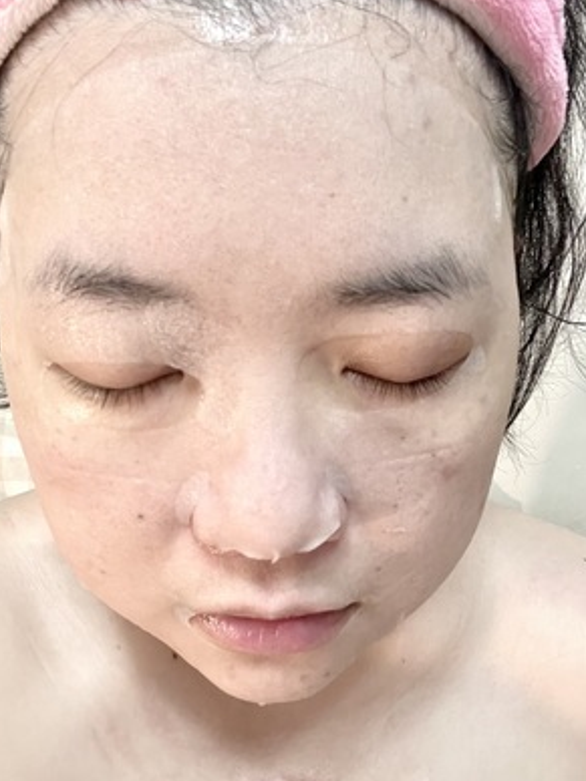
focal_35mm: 35
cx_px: 272
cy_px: 369
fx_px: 790
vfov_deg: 52.6
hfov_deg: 40.7
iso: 320
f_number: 2.2
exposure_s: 1/40
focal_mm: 2.71
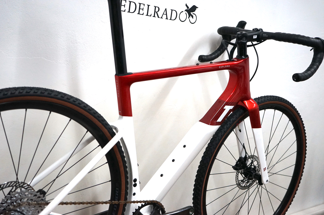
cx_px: 162
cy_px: 108
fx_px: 378
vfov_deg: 31.8
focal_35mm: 42
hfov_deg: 46.4
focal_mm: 42
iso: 2000
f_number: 5
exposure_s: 1/160
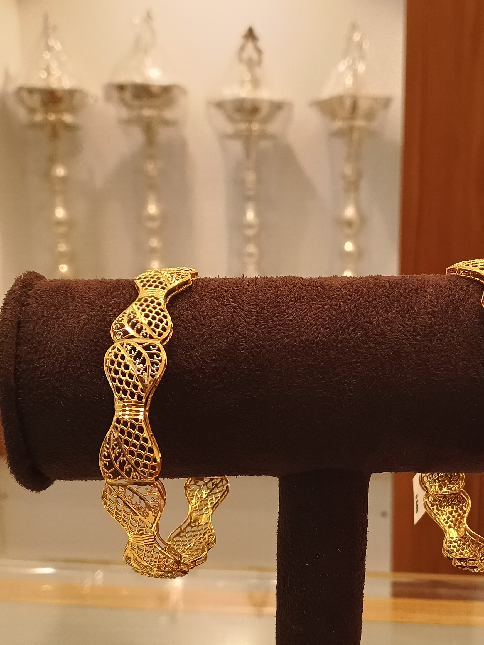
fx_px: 708
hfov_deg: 37.3
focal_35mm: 38
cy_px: 402
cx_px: 324
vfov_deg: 48.5
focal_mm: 3.61
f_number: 1.8
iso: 64
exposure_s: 1/100
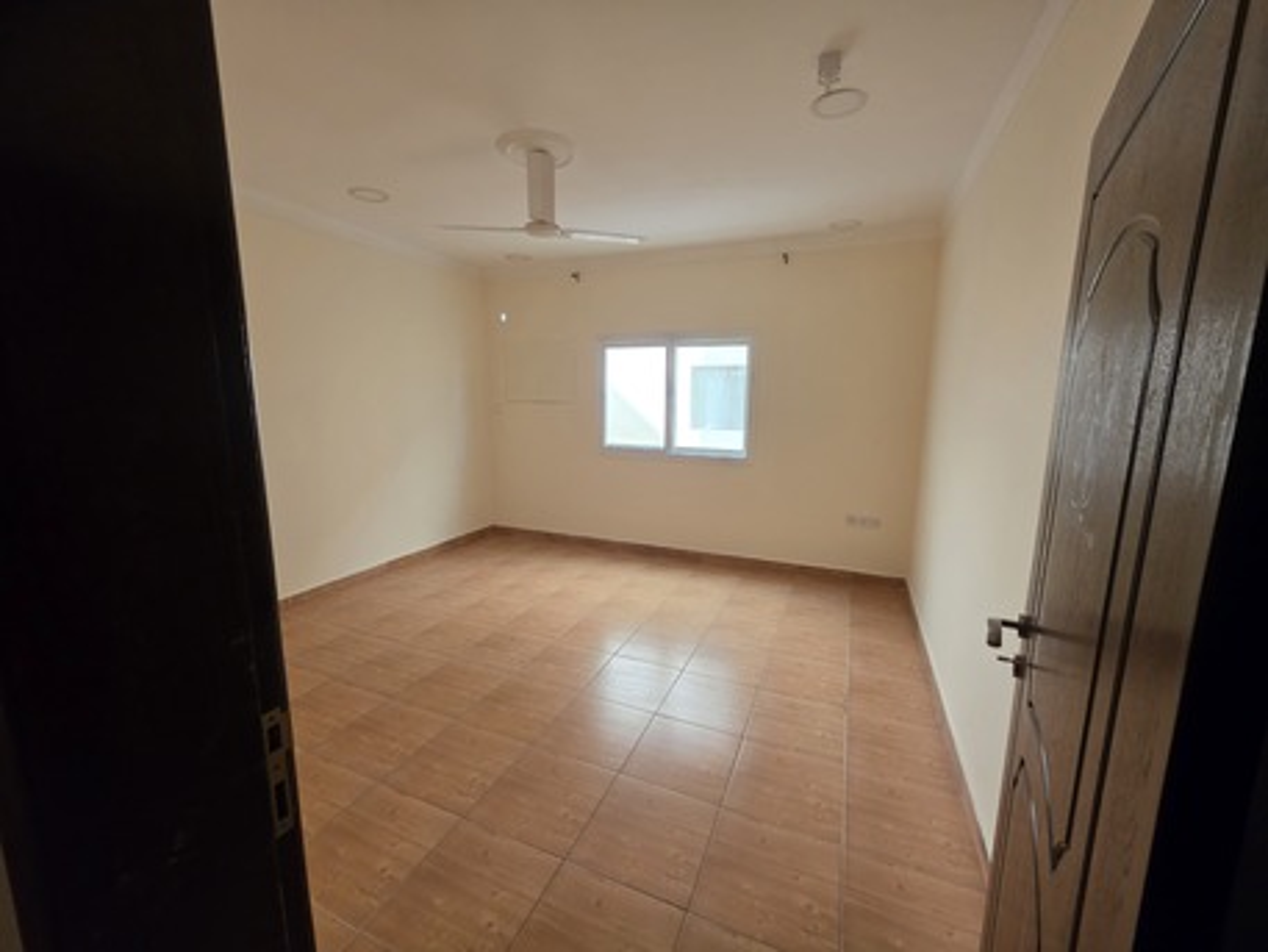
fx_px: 476
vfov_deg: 89.9
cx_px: 634
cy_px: 476
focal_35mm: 13
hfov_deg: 106.2
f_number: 1.9
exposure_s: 1/50
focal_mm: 2.2
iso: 250
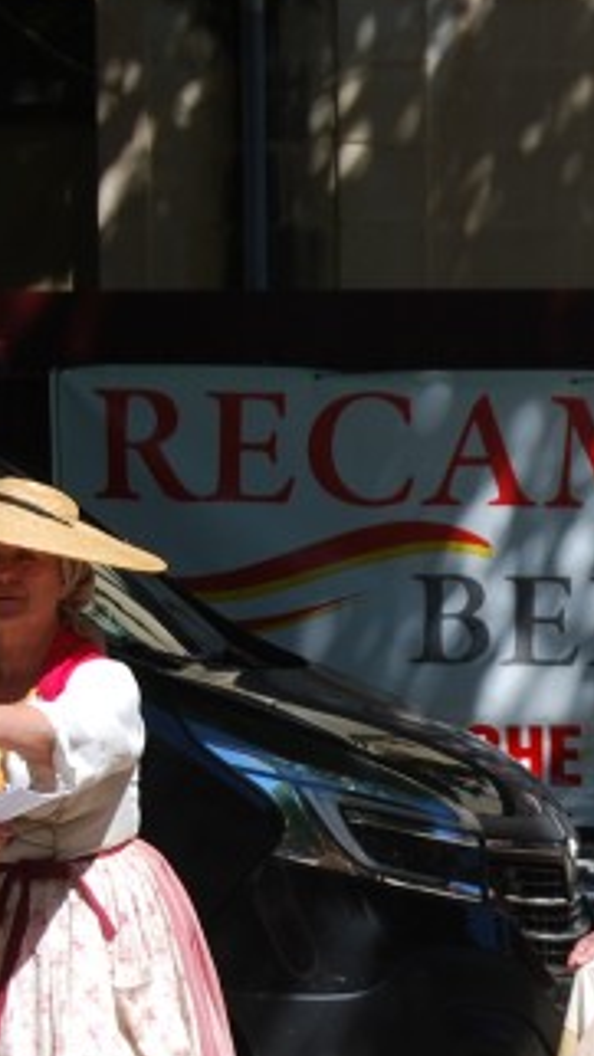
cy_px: 885
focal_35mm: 227
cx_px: 599
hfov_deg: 5.3
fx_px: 6360
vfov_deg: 9.5
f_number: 8
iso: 100
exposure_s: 1/250
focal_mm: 52
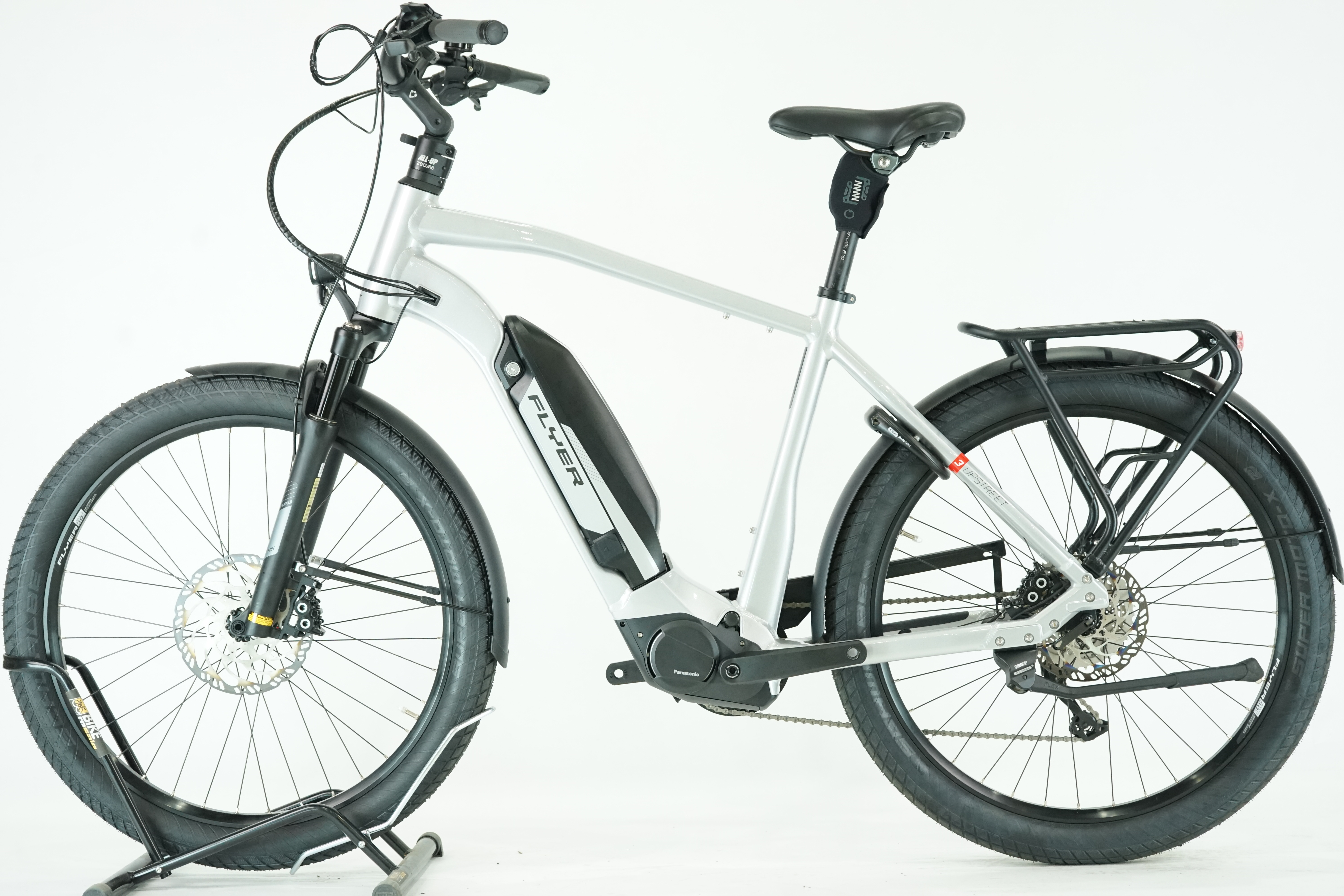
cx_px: 672
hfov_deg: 33.4
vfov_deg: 22.6
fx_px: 2240
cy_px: 448
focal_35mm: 60
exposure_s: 1/200
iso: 2500
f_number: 5
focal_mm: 60
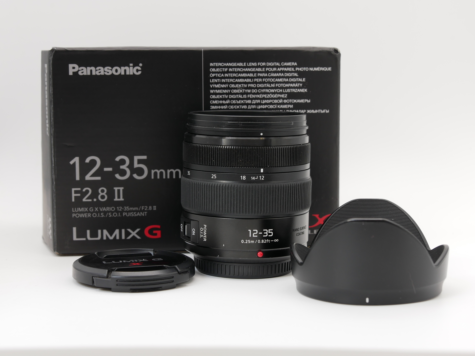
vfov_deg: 19.9
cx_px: 238
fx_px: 1015
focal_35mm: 74
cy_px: 178
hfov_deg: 26.3
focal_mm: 37
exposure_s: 1/3.2
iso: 200
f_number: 6.3
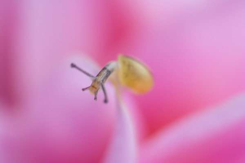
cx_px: 122
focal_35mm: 158
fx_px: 1071
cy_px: 82
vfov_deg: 8.7
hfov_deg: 13.1
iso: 200
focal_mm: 105
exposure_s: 1/13
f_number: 7.1
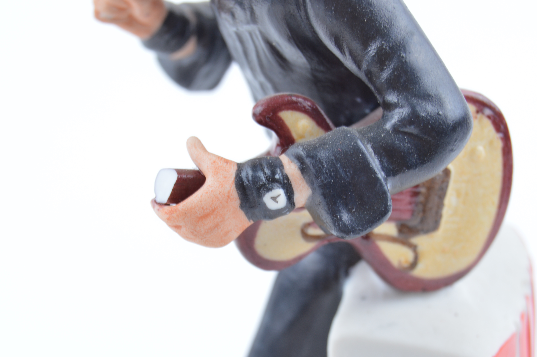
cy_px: 222
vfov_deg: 13.1
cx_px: 271
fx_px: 1559
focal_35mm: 105
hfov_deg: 19.5
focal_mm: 55
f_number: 8
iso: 100
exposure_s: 1/30
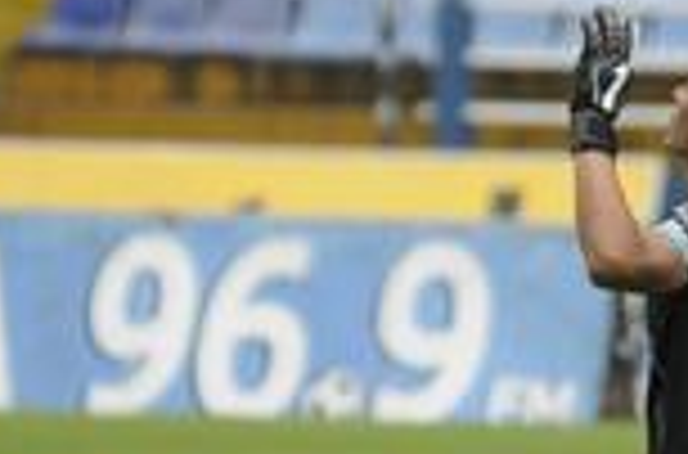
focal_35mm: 982
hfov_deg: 2.1
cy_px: 351
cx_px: 787
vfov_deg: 1.4
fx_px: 18709
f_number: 4
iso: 250
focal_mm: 200
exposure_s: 1/1600
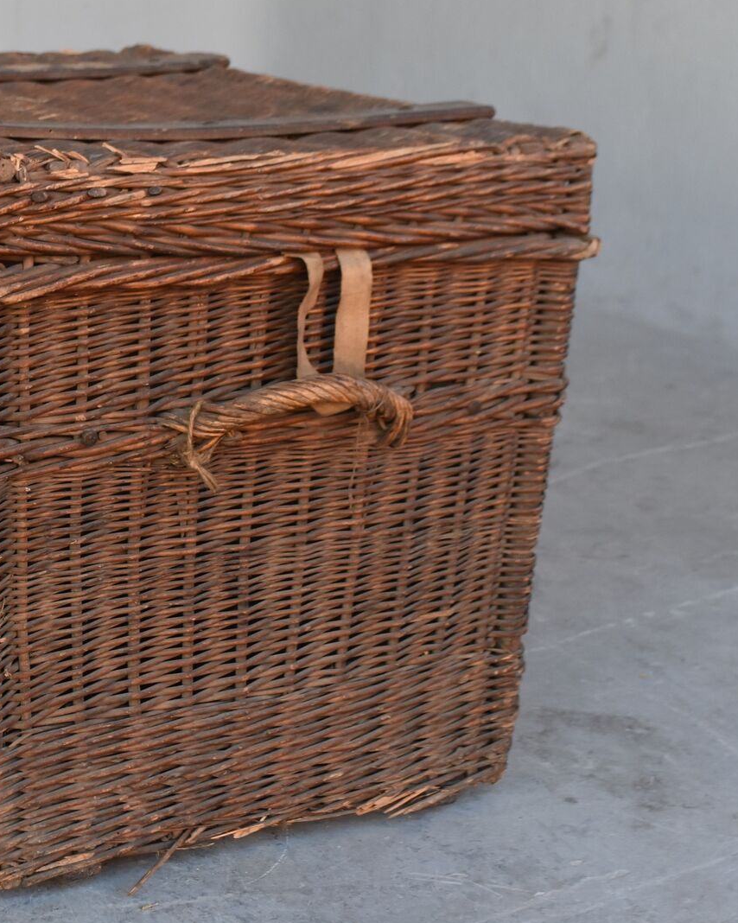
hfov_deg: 20.2
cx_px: 108
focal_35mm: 75
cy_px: 461
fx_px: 2040
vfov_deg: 25.5
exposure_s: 1/160
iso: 800
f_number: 6.3
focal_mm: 35
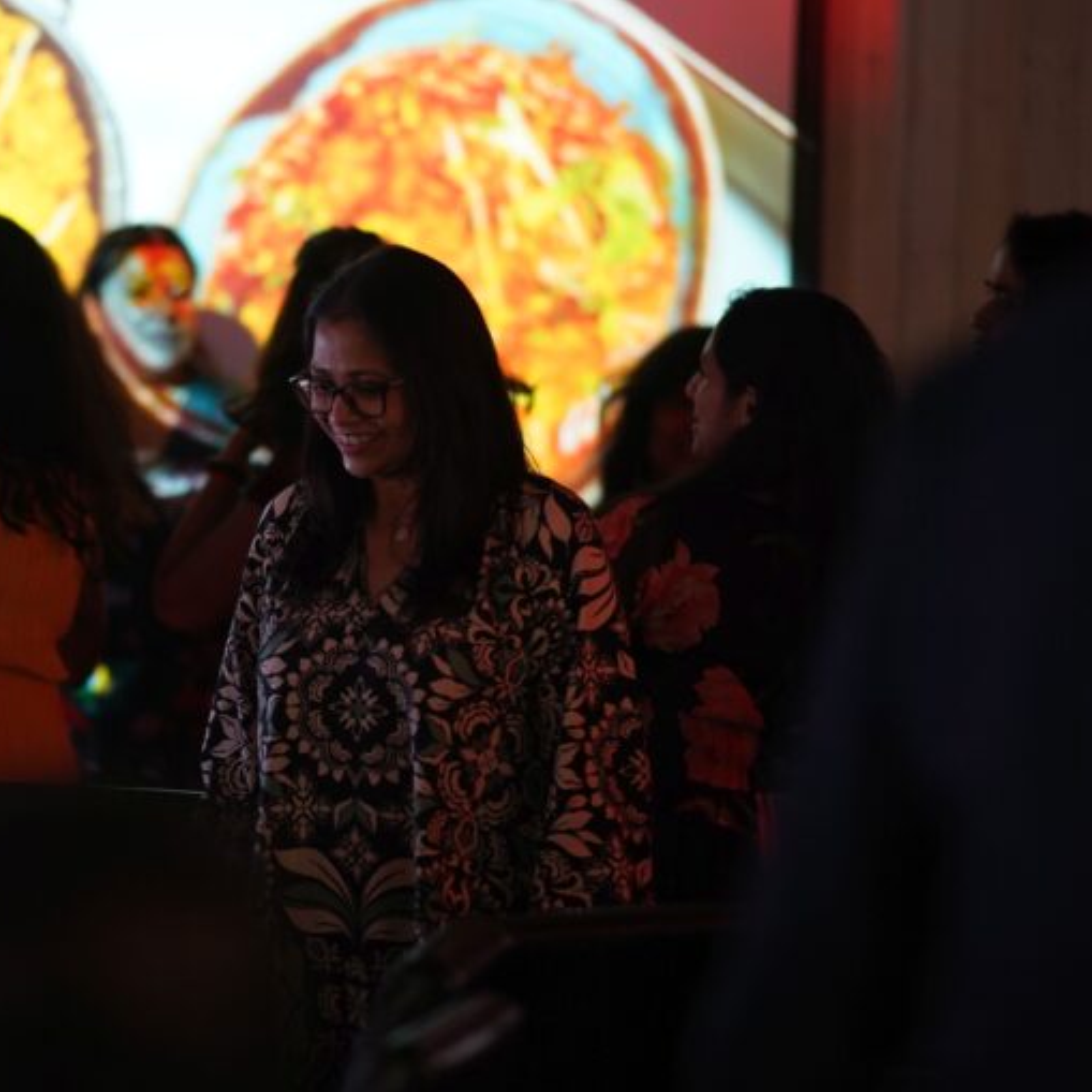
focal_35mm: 163
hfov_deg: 10.7
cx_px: 386
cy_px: 547
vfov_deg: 10.7
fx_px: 5818
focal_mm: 85
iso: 1250
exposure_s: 1/160
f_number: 1.4
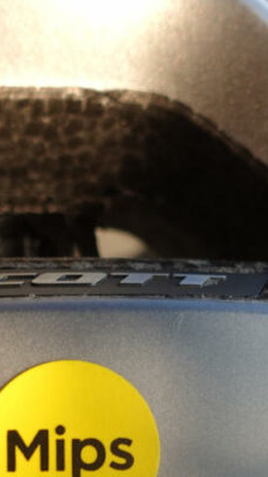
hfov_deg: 15.6
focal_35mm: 76
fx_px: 961
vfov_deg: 26.6
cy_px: 458
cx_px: 14
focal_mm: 9.4
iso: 80
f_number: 4
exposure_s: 1/80
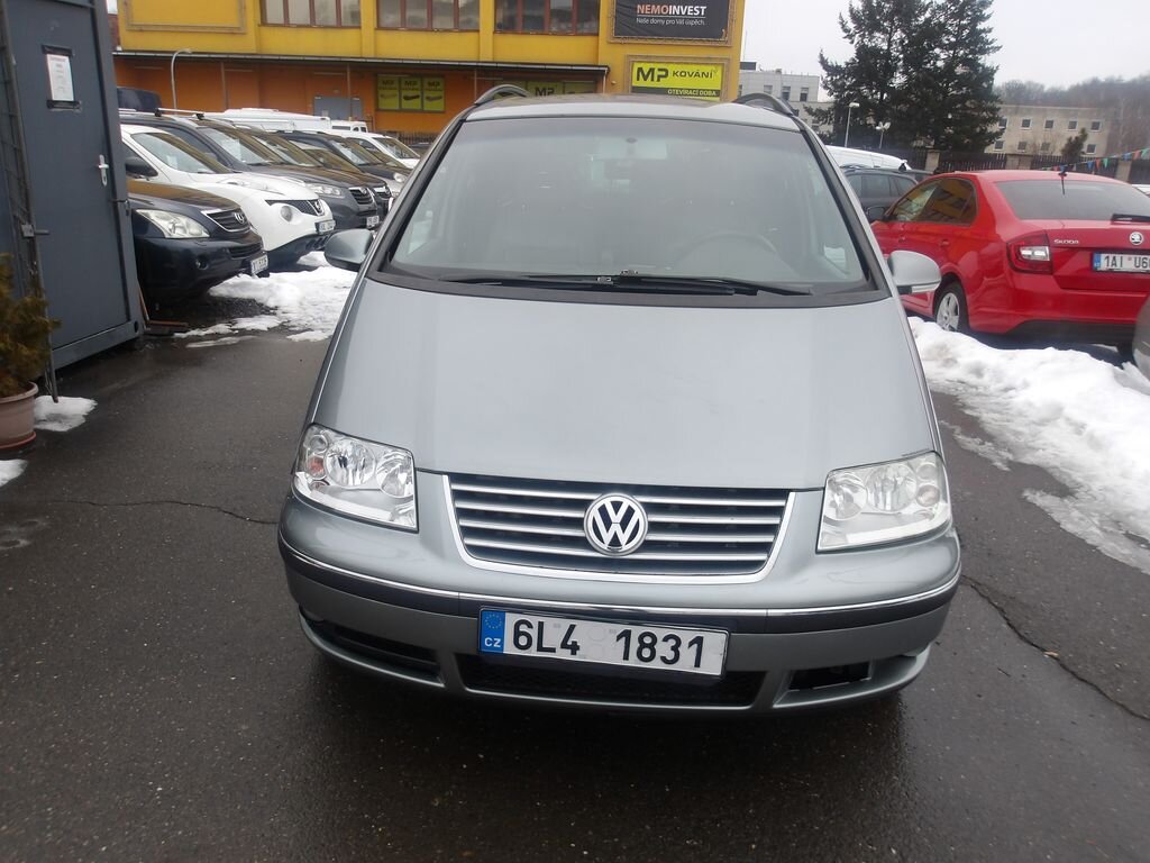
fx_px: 897
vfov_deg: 51.4
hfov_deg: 65.3
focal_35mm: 27
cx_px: 575
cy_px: 432
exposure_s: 1/279
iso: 100
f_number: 3
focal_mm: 4.9
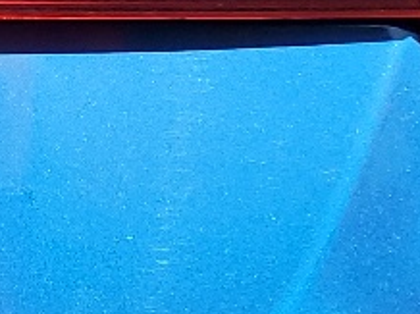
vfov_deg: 7.7
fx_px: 2315
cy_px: 58
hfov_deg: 9.9
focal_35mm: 191
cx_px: -287
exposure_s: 1/3333
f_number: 1.5
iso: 50
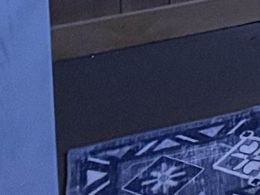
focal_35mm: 154
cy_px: -426
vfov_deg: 8.0
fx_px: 1156
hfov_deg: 10.1
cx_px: 737
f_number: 1.78
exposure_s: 1/40
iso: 800
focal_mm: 6.76
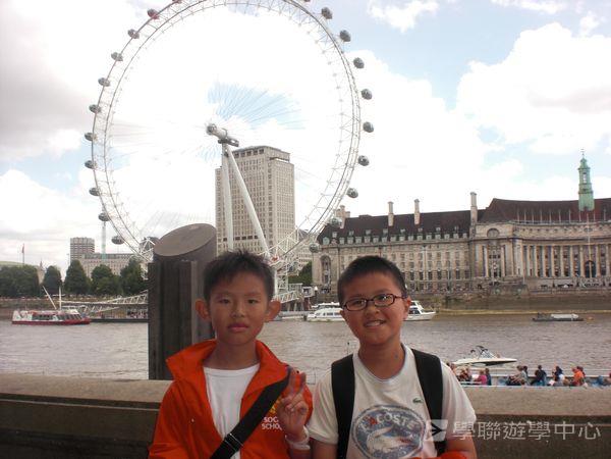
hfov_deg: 49.0
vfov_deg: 37.7
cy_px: 230
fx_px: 671
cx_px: 306
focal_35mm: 38
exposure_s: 1/200
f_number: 5.6
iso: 64
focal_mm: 6.3
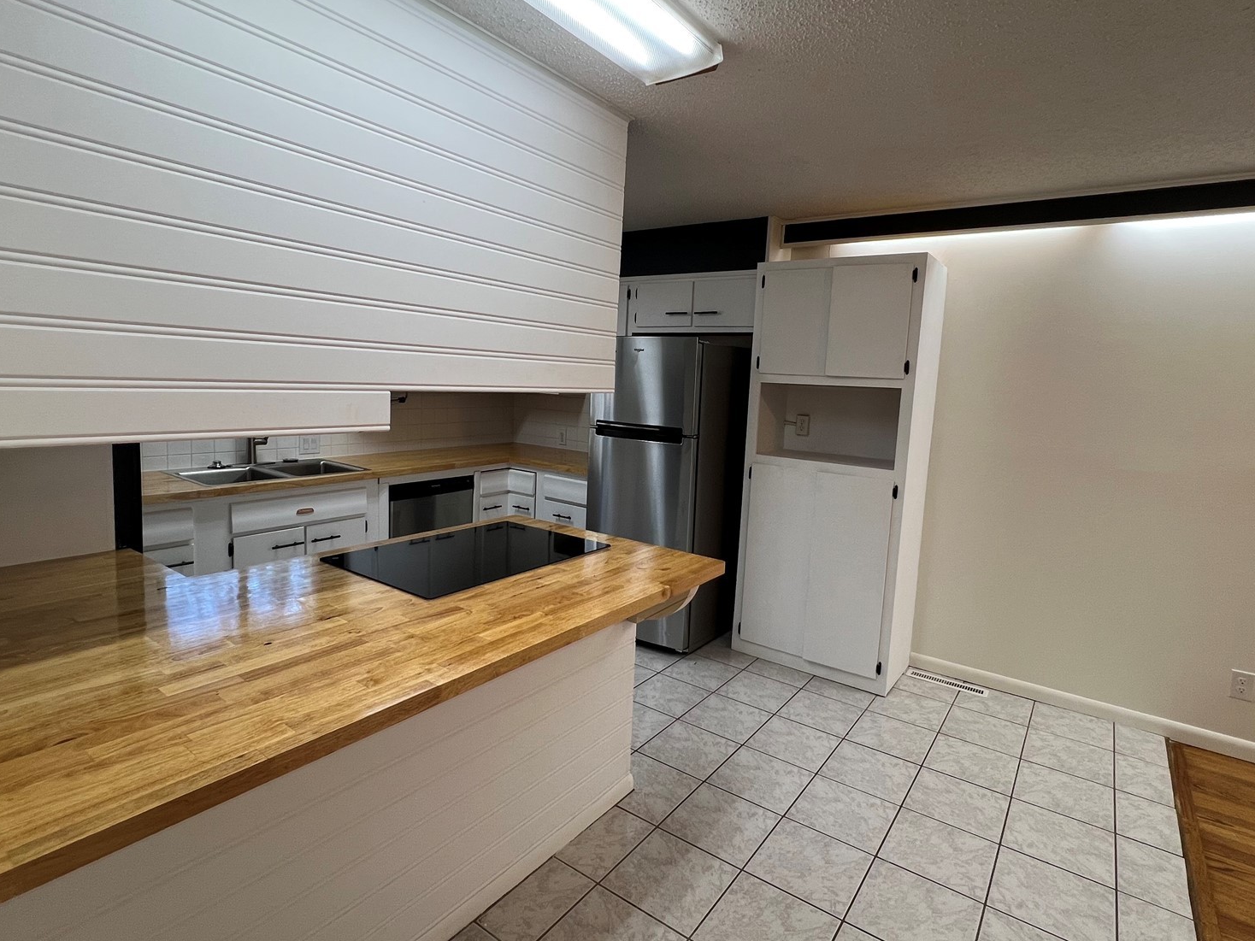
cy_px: 449
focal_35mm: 17
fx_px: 616
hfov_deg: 91.0
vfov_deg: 74.7
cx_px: 646
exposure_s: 1/120
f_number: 1.8
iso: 100
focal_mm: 1.57
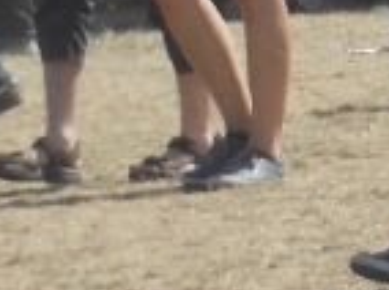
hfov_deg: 1.4
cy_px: -92
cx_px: -38
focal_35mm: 1469
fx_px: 16480
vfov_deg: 1.0
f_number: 5.8
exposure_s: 1/320
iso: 80
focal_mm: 39.1
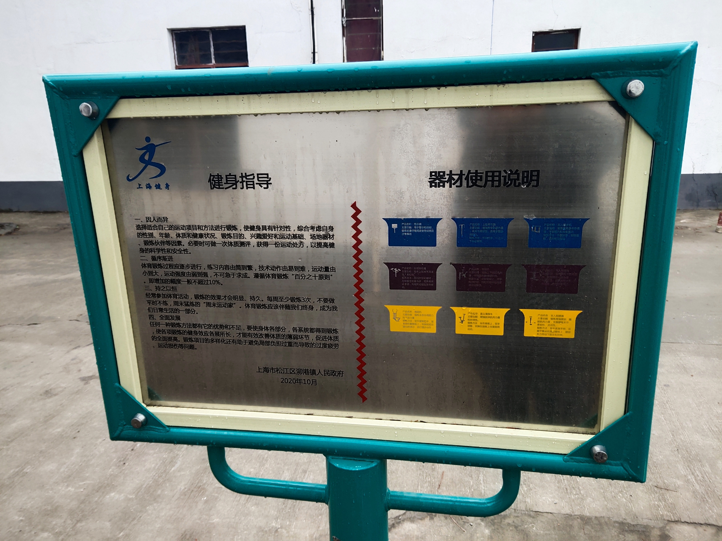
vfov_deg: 46.8
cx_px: 361
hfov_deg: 60.0
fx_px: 626
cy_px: 270
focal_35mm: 30
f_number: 1.79
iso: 50
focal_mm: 4.35
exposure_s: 1/2642
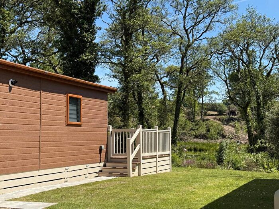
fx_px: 387
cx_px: 140
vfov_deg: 30.3
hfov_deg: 39.7
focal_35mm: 48
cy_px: 104
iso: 80
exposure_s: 1/3891
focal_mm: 6.76
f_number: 1.78
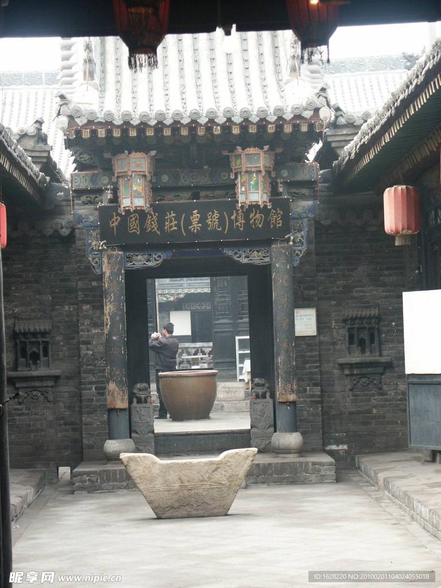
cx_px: 220
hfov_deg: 14.0
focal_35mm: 106
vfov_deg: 18.5
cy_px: 294
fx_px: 1801
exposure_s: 1/90
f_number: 3.5
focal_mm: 26.17
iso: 200
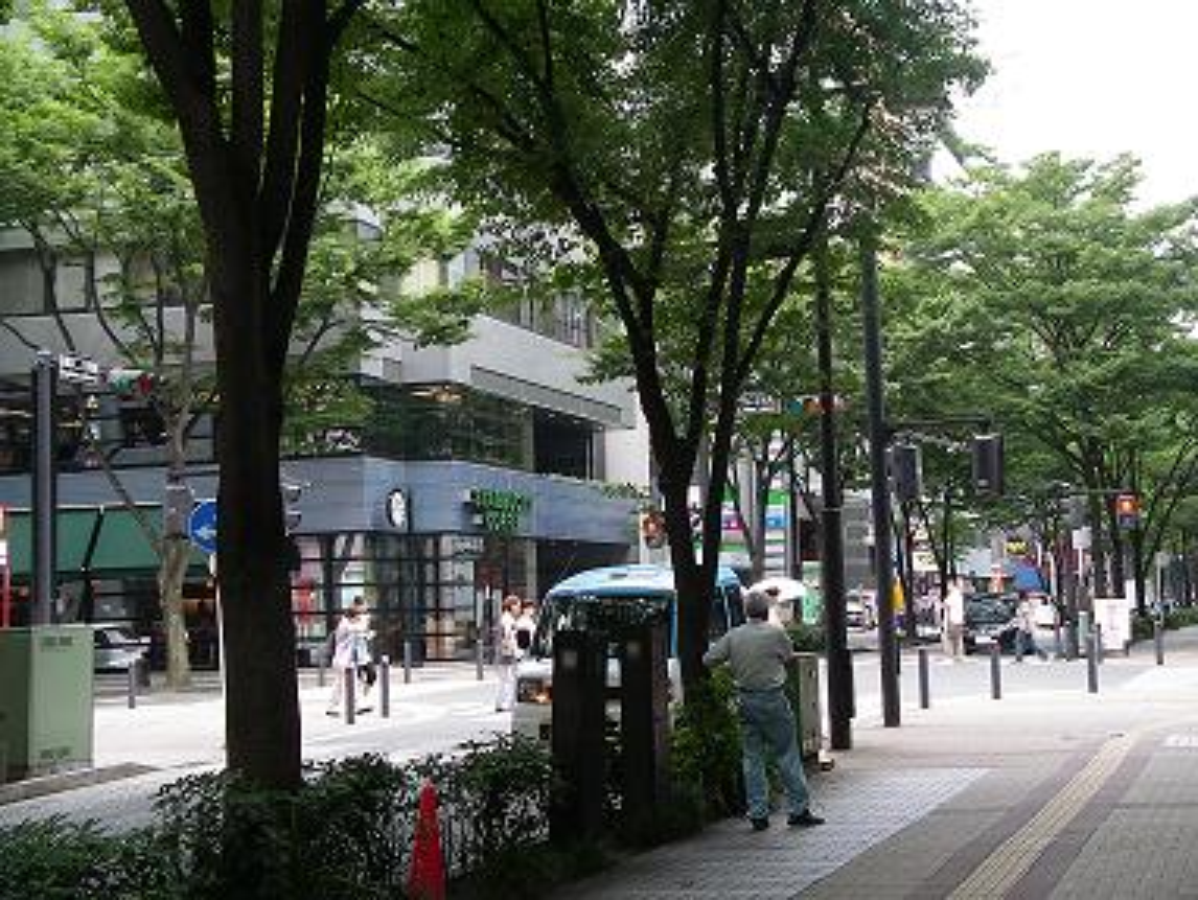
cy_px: 450
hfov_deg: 31.2
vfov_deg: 23.7
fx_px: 2147
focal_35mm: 62
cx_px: 599
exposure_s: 1/80
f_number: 4
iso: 80
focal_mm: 12.8
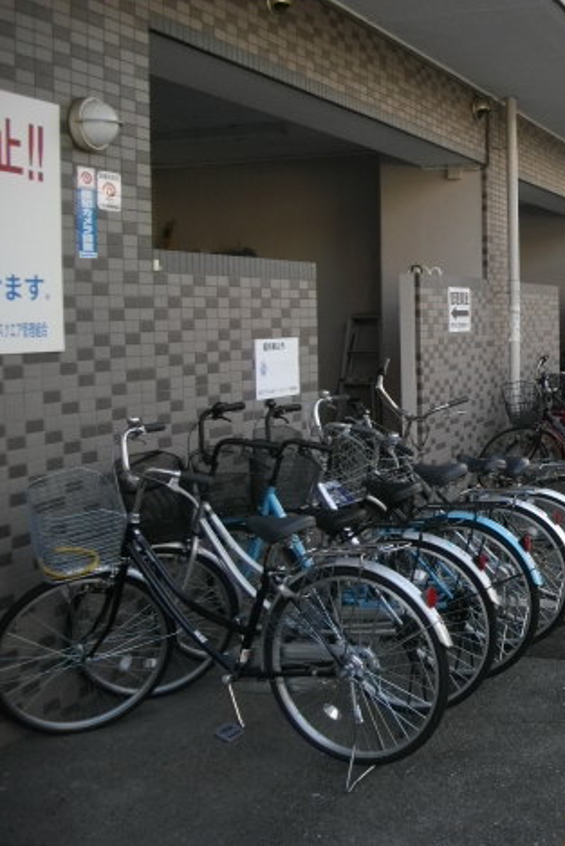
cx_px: 563
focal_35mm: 44
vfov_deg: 44.5
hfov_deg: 28.7
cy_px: 431
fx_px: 1035
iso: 100
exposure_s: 1/200
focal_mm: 5.7
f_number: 2.9
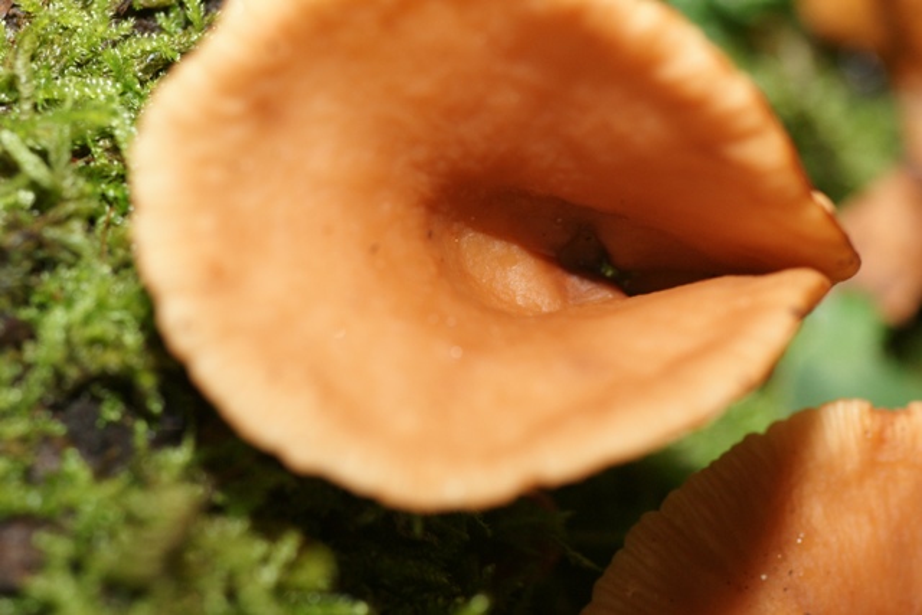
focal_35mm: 135
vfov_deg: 10.2
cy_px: 308
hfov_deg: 15.2
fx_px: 3458
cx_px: 461
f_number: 5.6
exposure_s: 1/125
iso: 800
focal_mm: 90
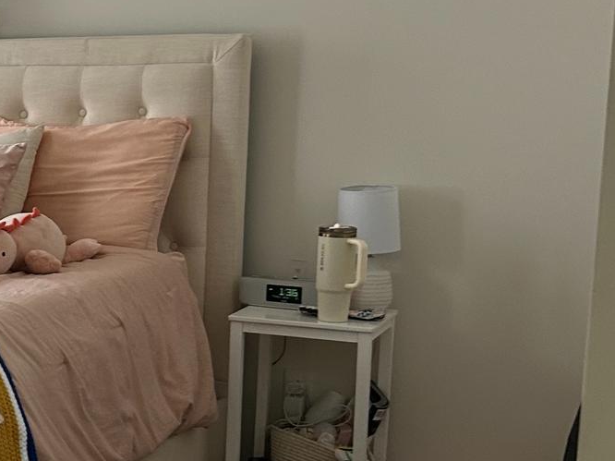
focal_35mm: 80
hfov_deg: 21.7
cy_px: 291
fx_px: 1421
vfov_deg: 18.4
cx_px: -211
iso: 160
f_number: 1.5
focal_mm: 5.7
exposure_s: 1/60
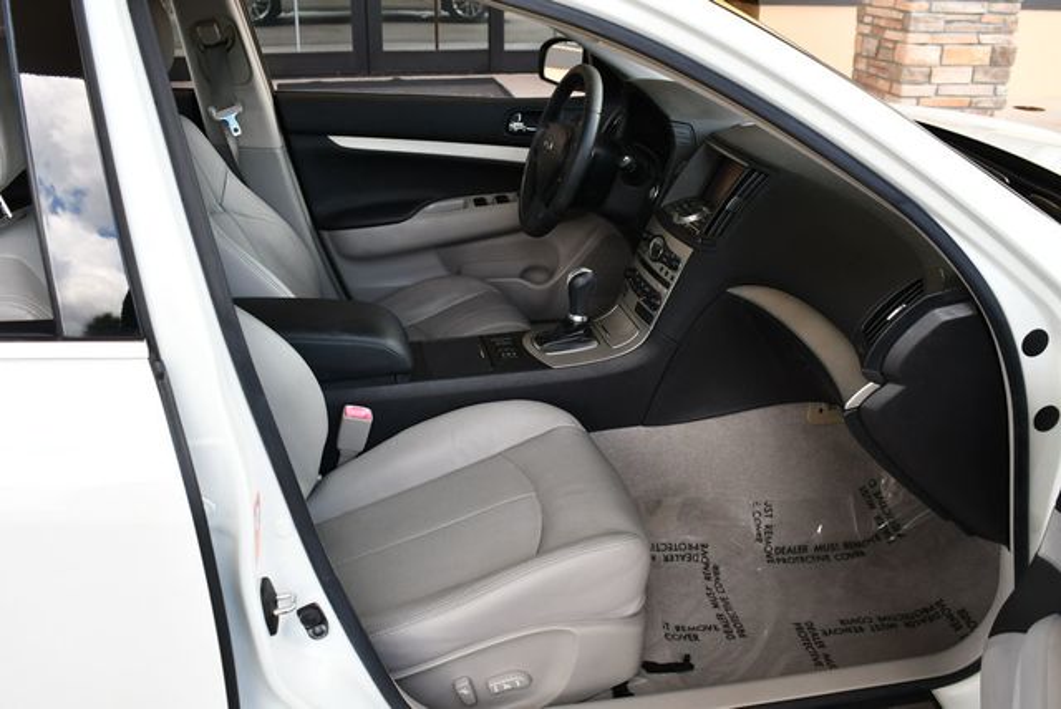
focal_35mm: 36
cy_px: 354
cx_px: 530
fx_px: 1062
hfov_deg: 53.1
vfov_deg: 36.9
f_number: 4.5
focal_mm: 18
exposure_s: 1/250
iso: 400
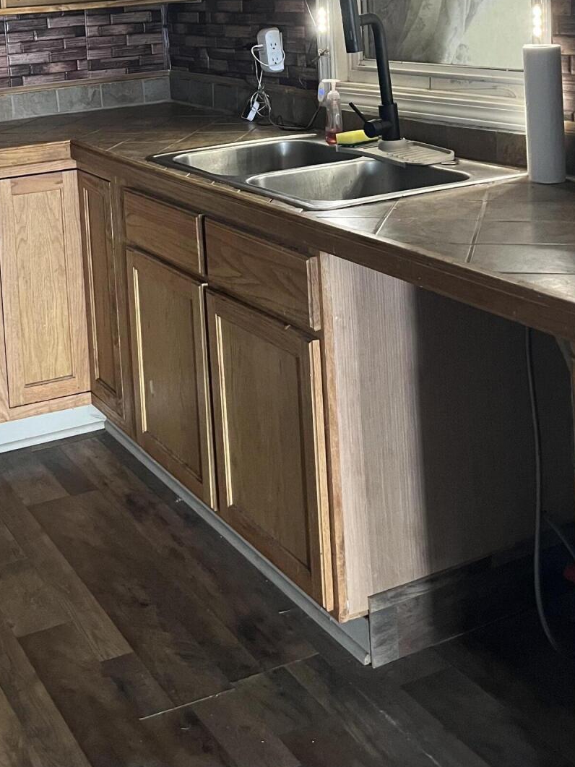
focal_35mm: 49
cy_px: 66
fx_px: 1085
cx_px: 109
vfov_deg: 36.3
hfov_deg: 29.0
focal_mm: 5.1
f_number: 1.6
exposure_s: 1/40
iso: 400
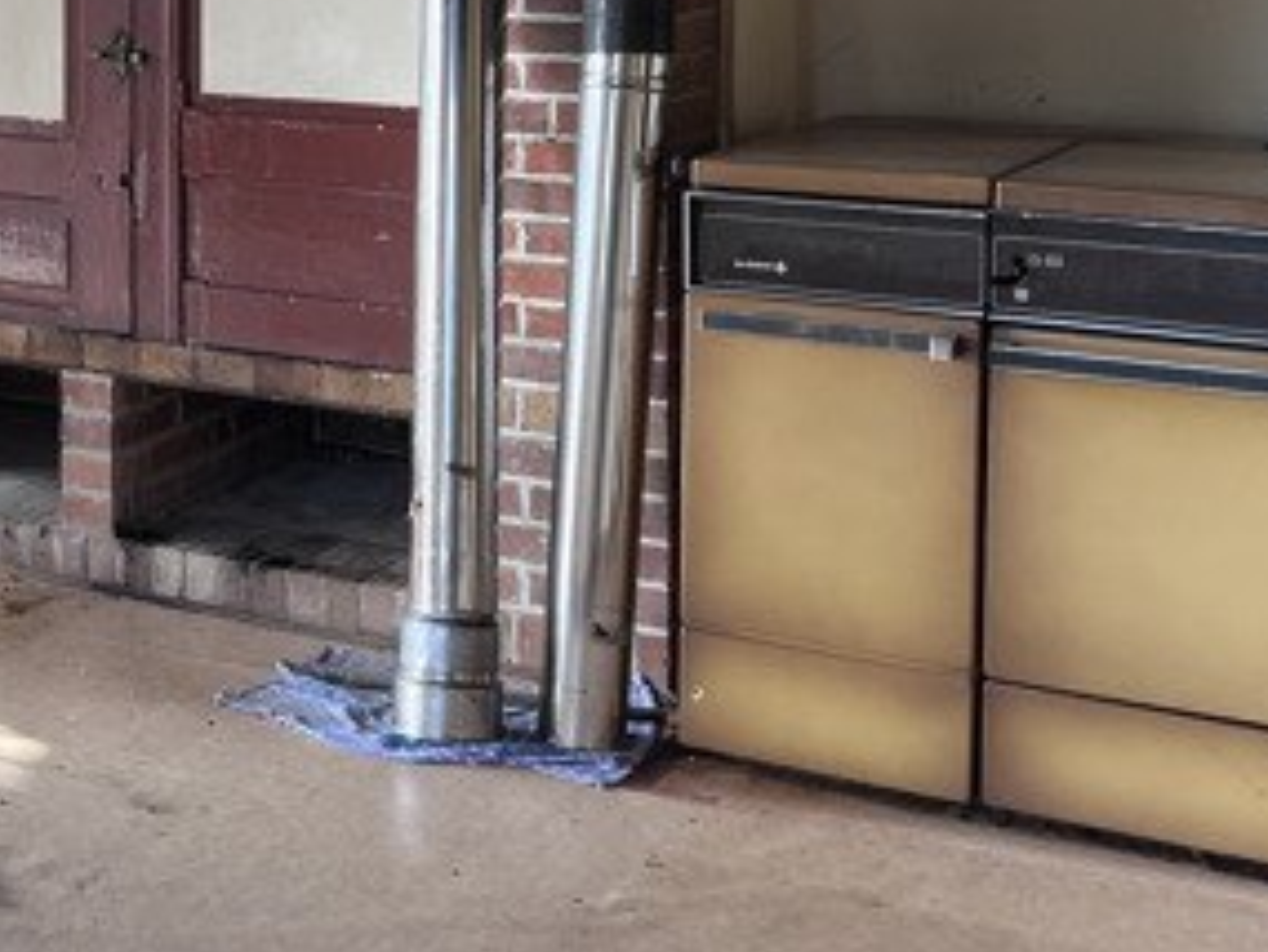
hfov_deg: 25.1
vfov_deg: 19.7
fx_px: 2675
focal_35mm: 73
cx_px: -53
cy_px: 53
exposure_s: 1/121
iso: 64
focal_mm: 5.1
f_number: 1.6
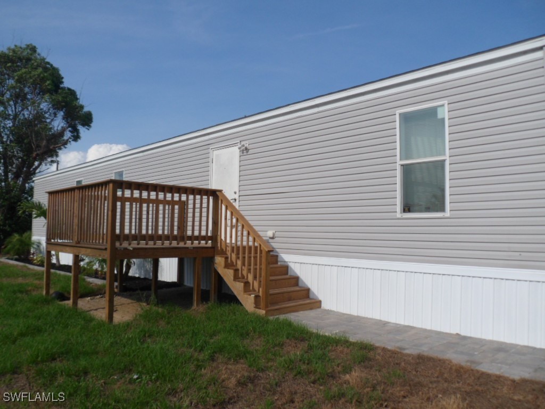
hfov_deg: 65.3
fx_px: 425
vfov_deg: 51.4
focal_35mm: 27
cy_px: 204
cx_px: 272
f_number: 9.2
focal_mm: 4.9
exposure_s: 1/250
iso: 80
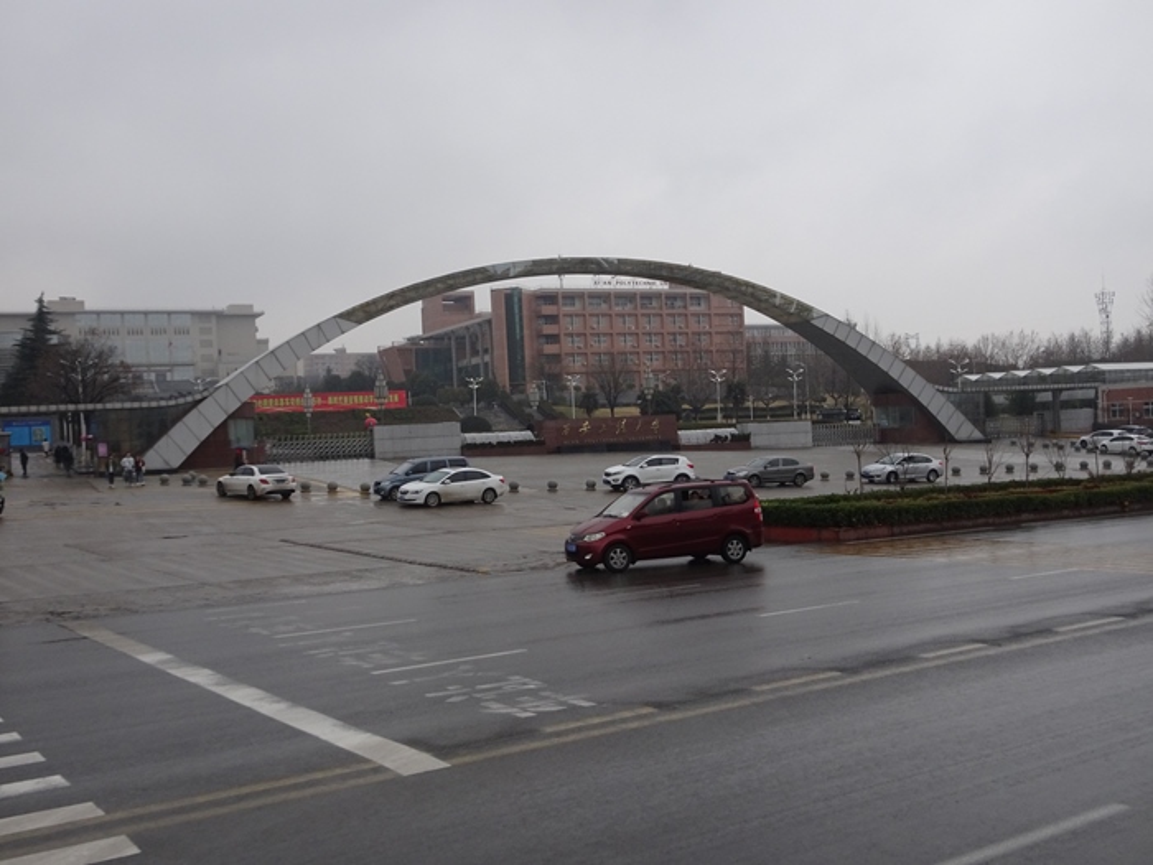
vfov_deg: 40.7
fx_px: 1166
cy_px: 432
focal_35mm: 35
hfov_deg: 52.6
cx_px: 576
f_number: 4
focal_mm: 5.98
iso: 160
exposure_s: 1/800
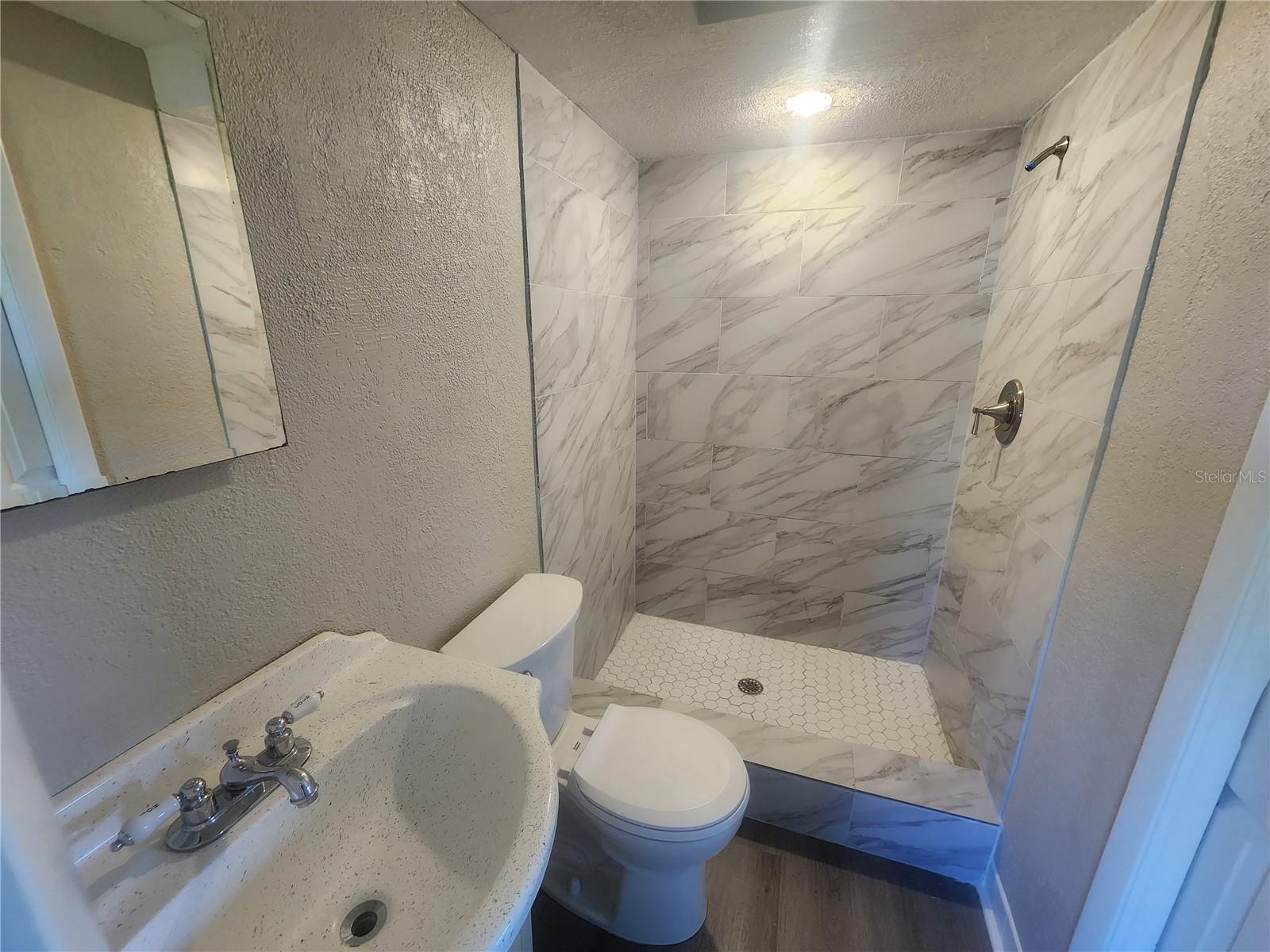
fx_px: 477
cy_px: 476
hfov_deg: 106.2
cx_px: 635
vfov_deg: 89.9
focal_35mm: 13
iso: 200
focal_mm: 2.2
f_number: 2.2
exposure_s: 1/60
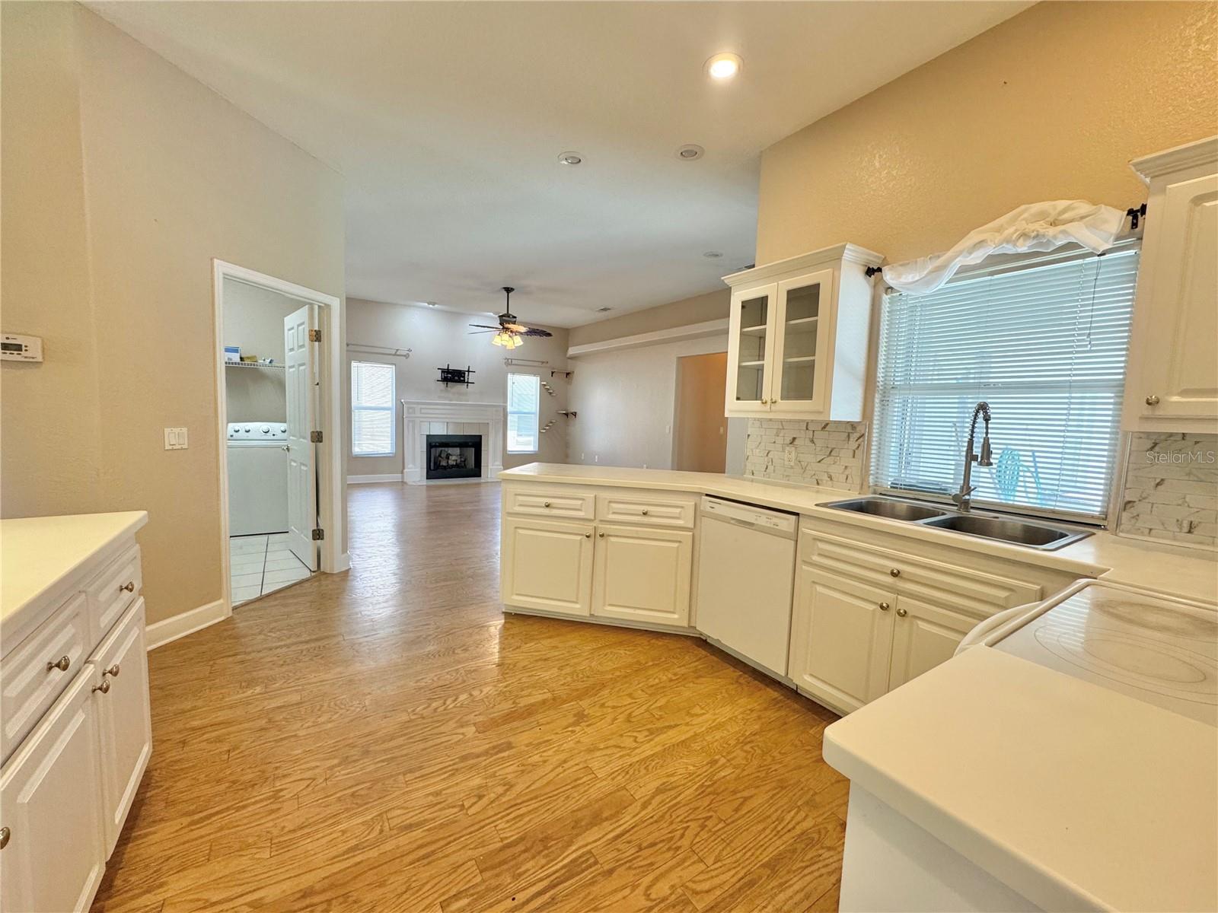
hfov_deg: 102.1
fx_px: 493
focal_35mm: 14
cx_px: 609
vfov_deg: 85.7
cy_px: 456
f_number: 2.2
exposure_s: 1/120
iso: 200
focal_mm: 2.22
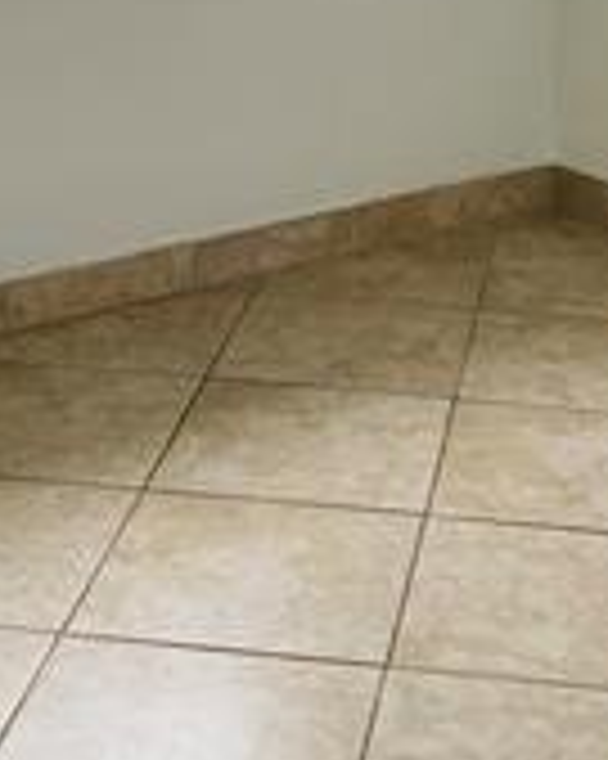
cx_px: 320
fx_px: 2026
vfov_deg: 20.5
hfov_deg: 17.1
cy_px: -13
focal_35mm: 90
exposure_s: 1/120
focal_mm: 4.25
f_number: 1.8
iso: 80
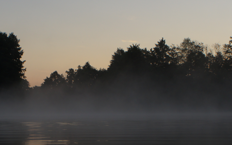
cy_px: 98
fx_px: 709
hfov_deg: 18.3
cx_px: 20
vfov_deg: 11.7
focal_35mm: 112
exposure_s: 1/160
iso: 200
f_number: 5.6
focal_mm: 35
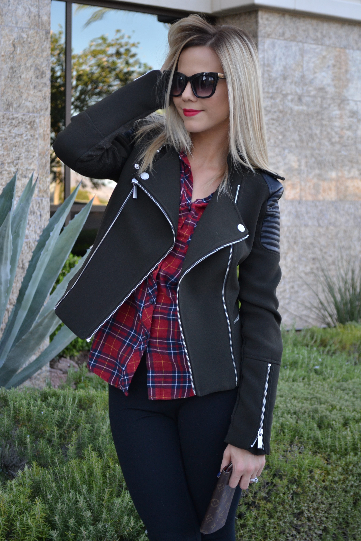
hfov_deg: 19.7
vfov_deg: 29.2
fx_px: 1038
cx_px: 180
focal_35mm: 69
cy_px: 270
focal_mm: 46
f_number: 5.6
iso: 400
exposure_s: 1/125
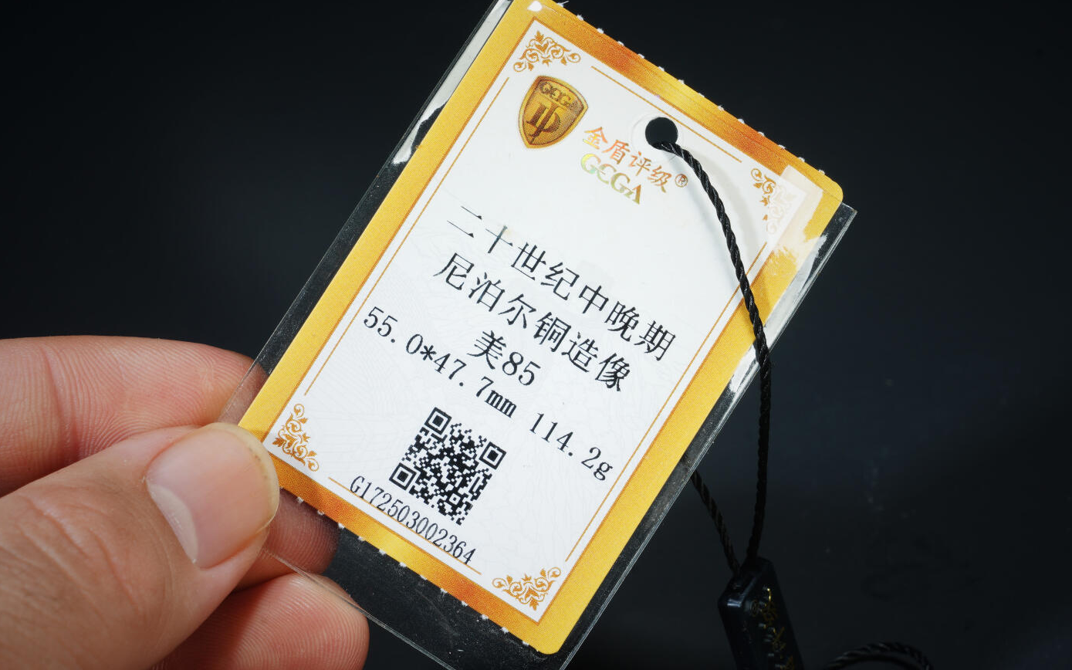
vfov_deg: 11.7
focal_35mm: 112
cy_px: 314
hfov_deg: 18.6
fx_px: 3272
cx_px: 536
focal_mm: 73
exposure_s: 1/160
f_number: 18
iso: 100
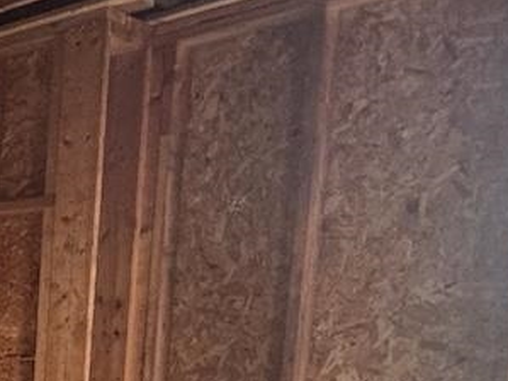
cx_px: -421
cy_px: 473
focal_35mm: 60
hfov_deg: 21.0
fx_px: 880
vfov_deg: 22.3
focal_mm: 2.22
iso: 400
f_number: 2.2
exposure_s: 1/60
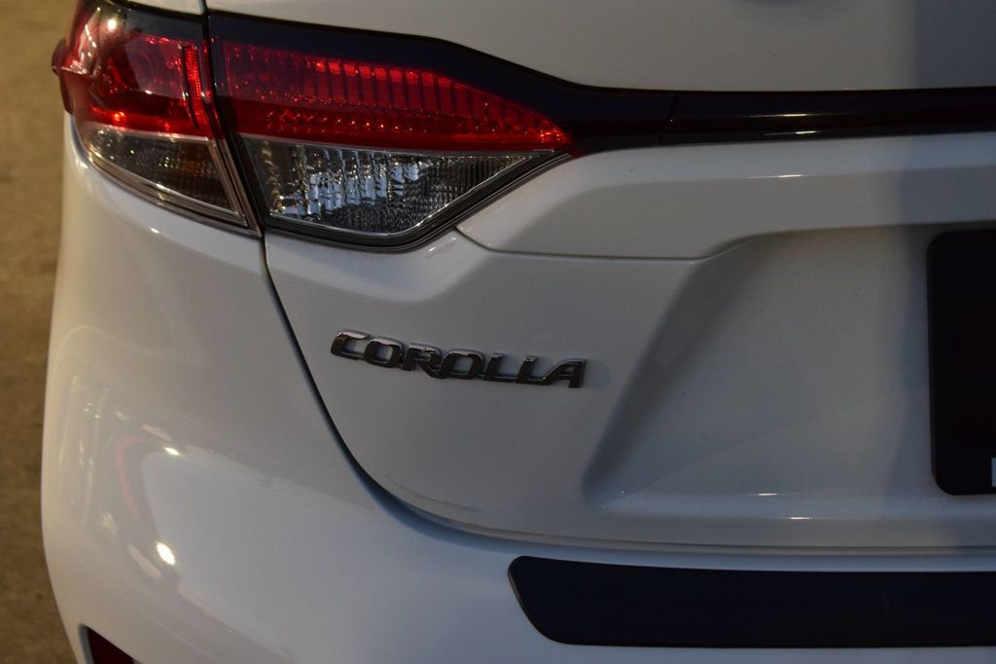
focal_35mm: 82
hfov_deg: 24.6
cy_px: 332
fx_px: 2282
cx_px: 498
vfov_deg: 16.5
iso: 900
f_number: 6.3
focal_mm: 55
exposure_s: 1/15
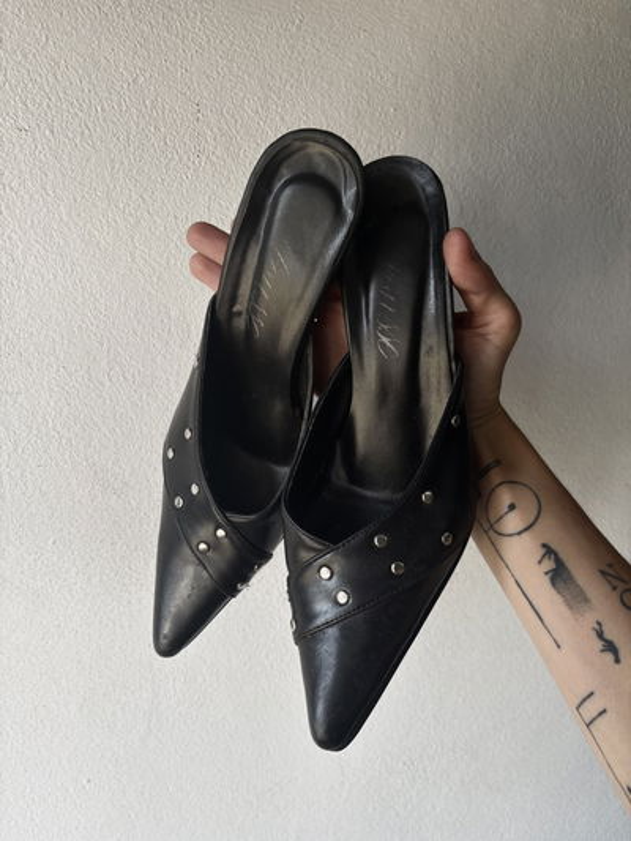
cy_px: 420
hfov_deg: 53.1
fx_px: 632
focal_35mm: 26
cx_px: 316
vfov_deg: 67.3
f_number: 1.6
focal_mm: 5.96
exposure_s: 1/100
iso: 64
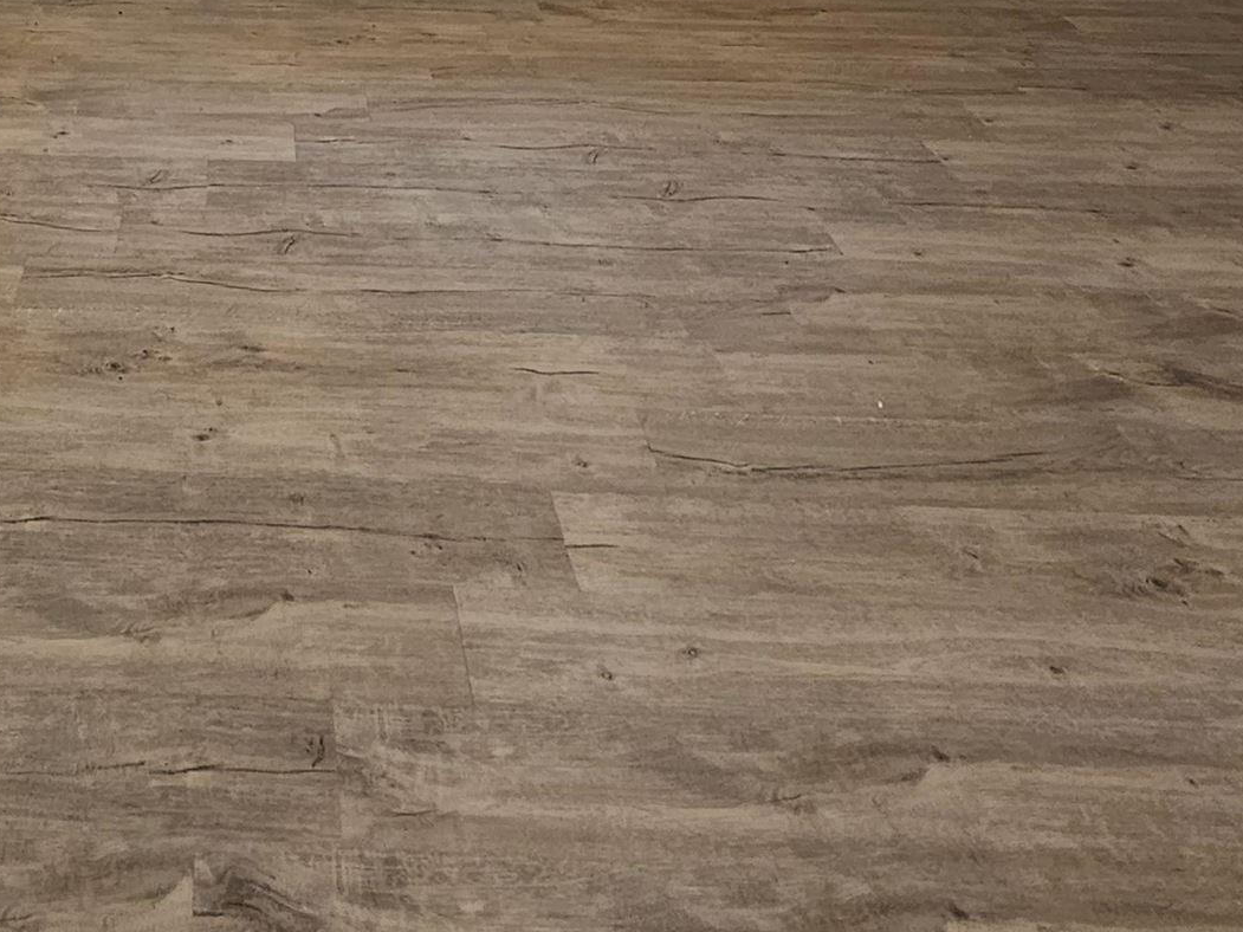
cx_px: 154
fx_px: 1364
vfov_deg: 29.4
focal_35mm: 38
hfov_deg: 45.0
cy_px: -317
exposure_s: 1/60
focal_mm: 2.2
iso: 125
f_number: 2.2
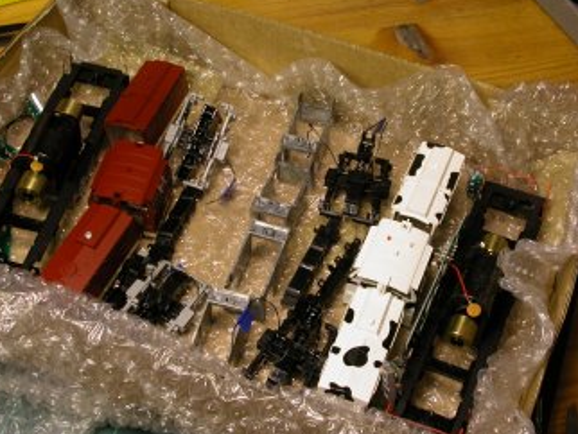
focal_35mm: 67
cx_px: 307
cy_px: 199
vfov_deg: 22.0
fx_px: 1120
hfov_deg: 28.9
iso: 100
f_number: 7.2
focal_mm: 13.6
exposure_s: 1/5.8
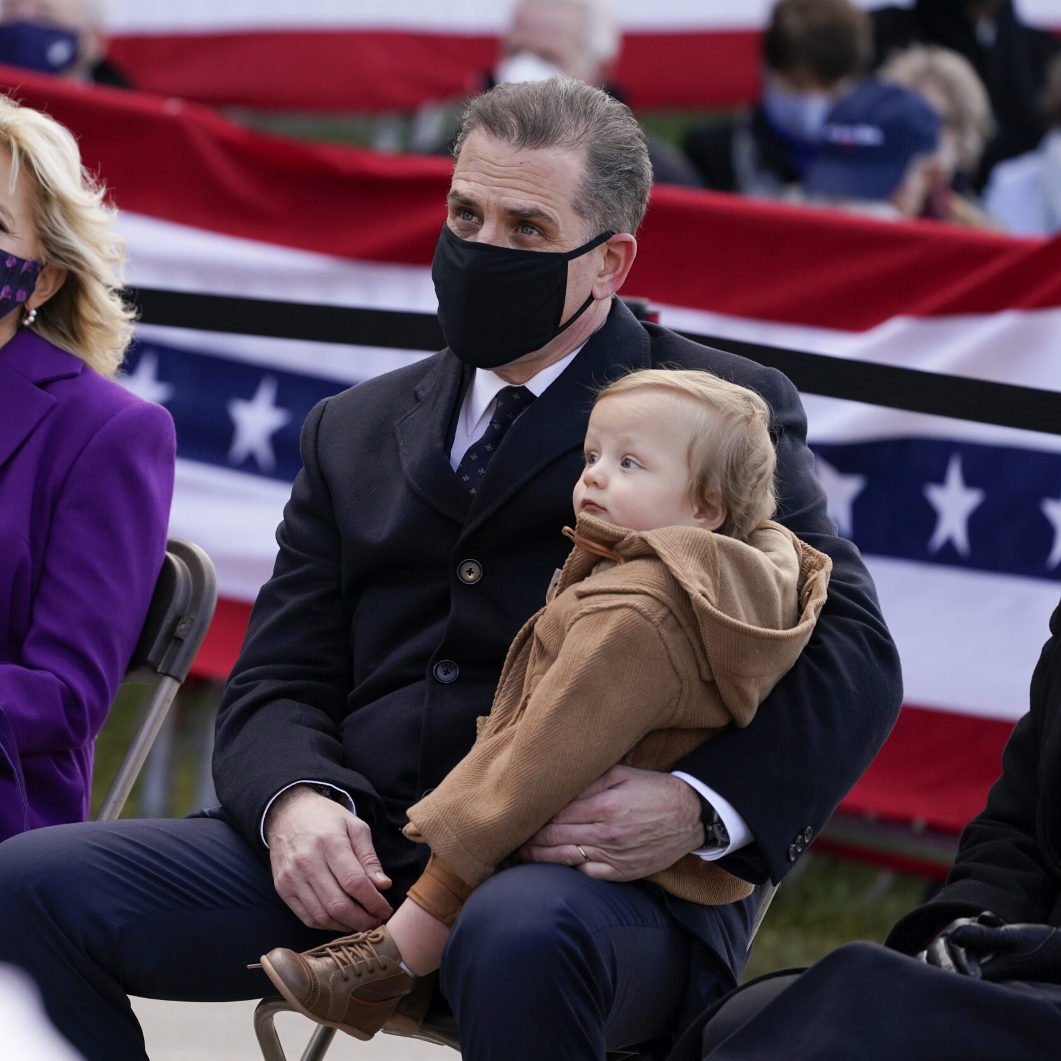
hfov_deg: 5.4
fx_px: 11339
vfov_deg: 5.4
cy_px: 530
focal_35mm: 327
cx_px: 291
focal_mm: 256
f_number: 5.6
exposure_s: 1/1000
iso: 1000
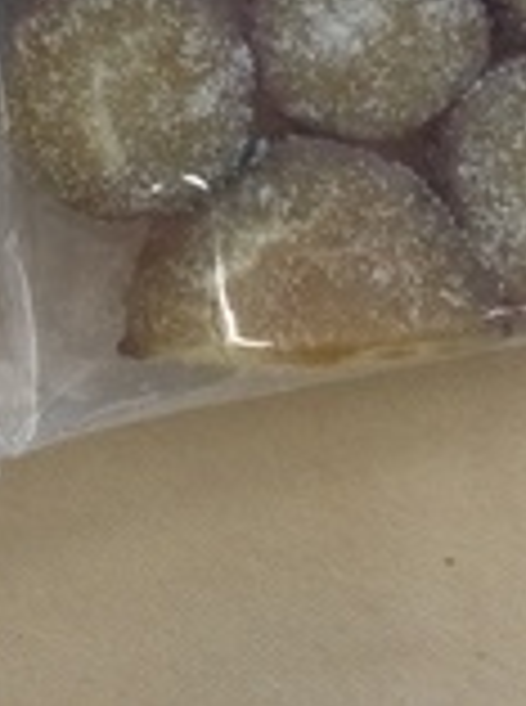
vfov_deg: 17.5
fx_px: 2014
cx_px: 11
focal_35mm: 99
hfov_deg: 14.7
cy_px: -409
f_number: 2.4
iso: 25
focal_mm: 3.3
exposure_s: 1/40
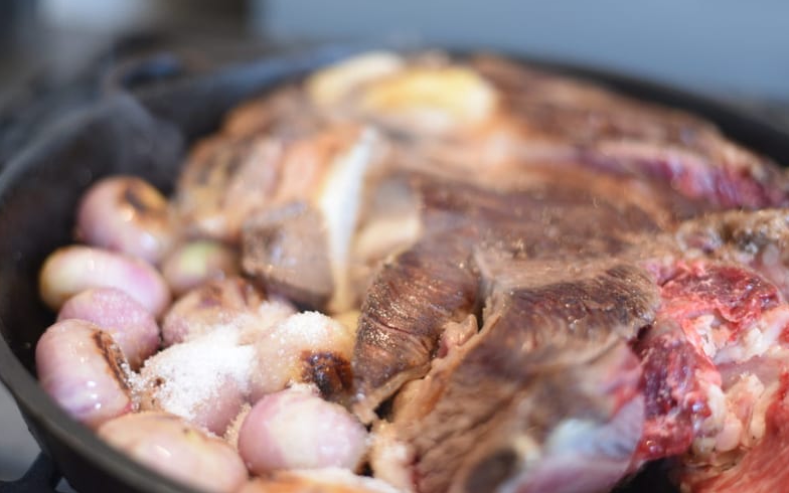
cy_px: 248
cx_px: 399
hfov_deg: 38.9
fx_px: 1118
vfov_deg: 24.9
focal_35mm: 52
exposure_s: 1/60
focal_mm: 50
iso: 800
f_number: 1.8
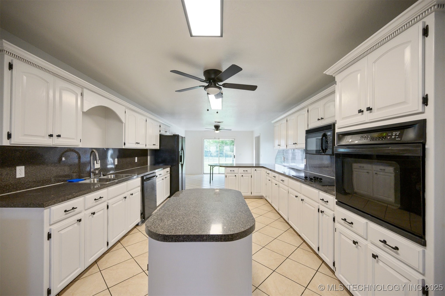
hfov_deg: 104.3
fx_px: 173
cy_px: 148
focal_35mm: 14
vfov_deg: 81.1
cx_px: 222
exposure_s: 1/320
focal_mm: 14
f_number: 4
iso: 800
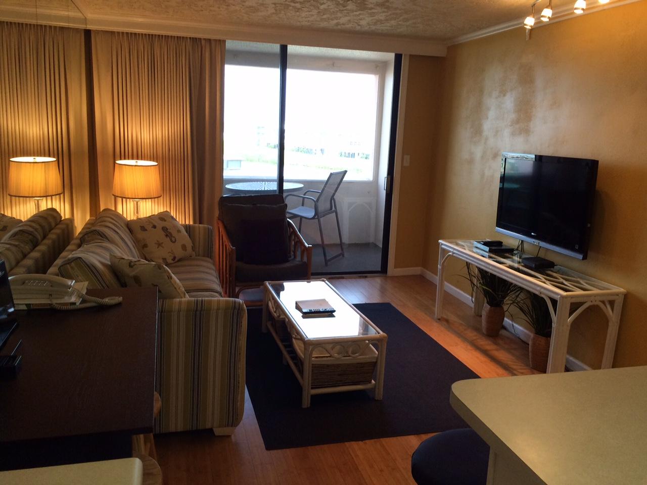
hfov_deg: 61.7
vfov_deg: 48.2
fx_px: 542
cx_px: 324
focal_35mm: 29
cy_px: 242
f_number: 2.2
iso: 40
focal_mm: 4.15
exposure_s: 1/30
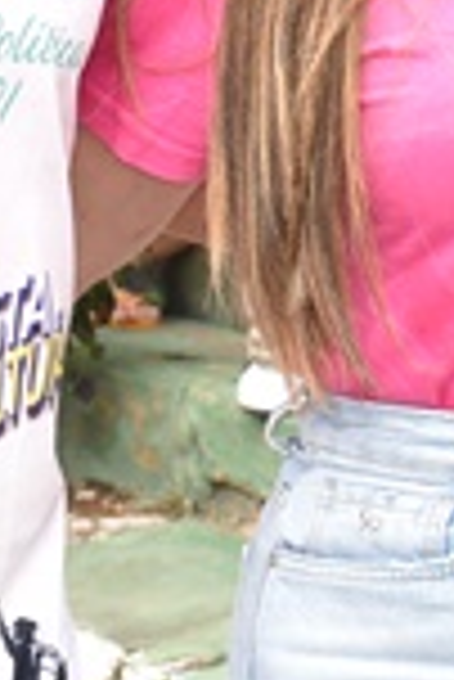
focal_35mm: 215
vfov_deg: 9.5
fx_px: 4051
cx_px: 773
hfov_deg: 6.3
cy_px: 52
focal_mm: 27
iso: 400
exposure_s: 1/160
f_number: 5.6
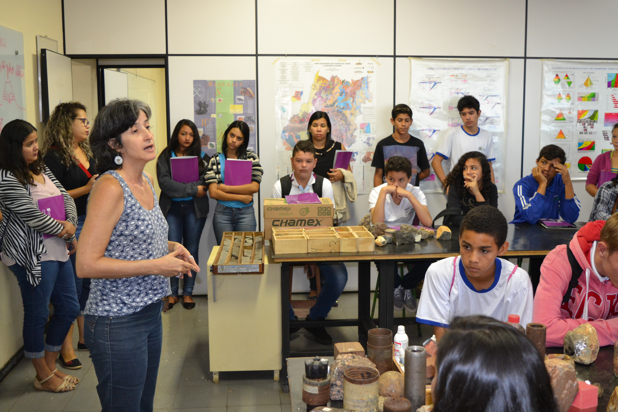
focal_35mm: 38
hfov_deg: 51.3
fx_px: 644
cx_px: 309
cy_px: 206
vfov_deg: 35.5
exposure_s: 1/60
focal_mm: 25
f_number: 4
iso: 1250
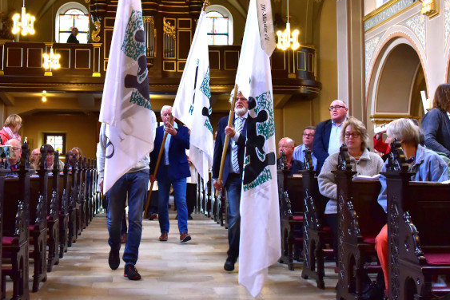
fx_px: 675
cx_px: 175
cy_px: 105
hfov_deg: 36.7
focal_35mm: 54
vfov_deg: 25.0
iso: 2000
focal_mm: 38
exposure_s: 1/60
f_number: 9
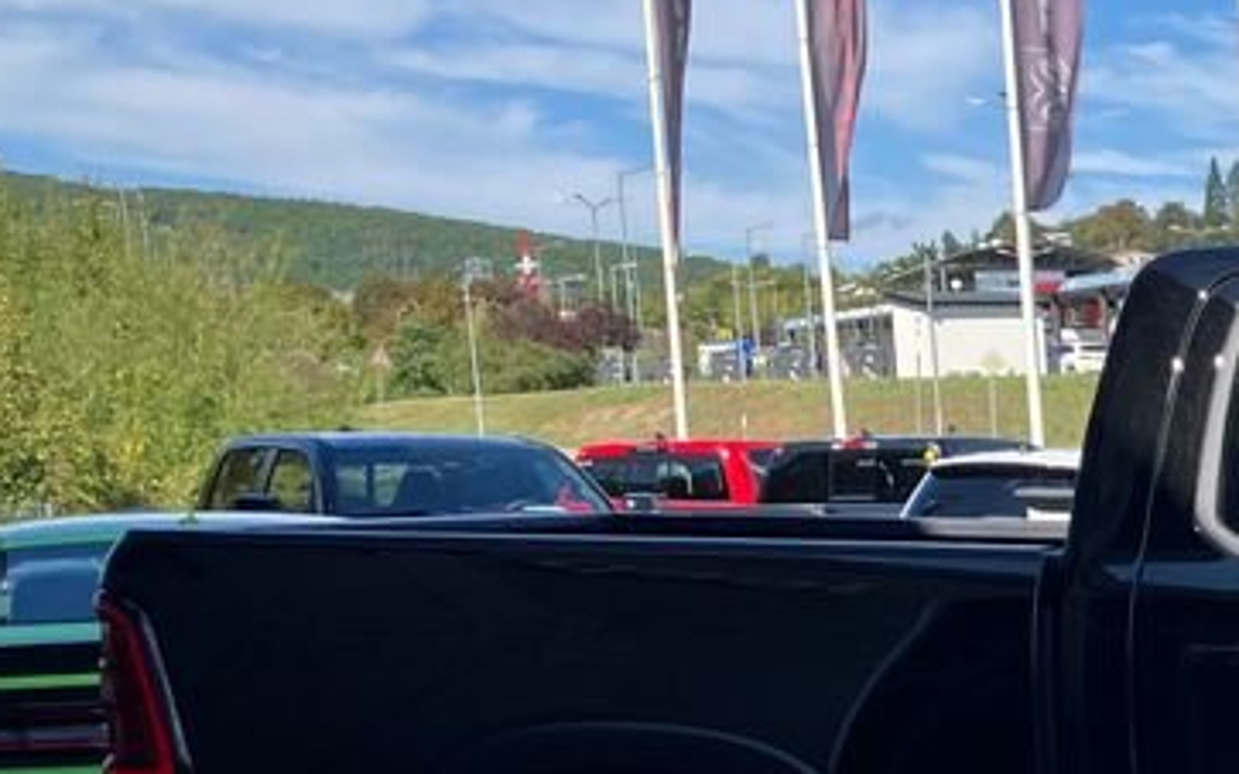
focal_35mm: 84
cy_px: 832
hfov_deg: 21.8
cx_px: 1677
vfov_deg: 15.2
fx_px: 2836
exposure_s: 1/1156
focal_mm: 3.99
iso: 32
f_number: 1.8
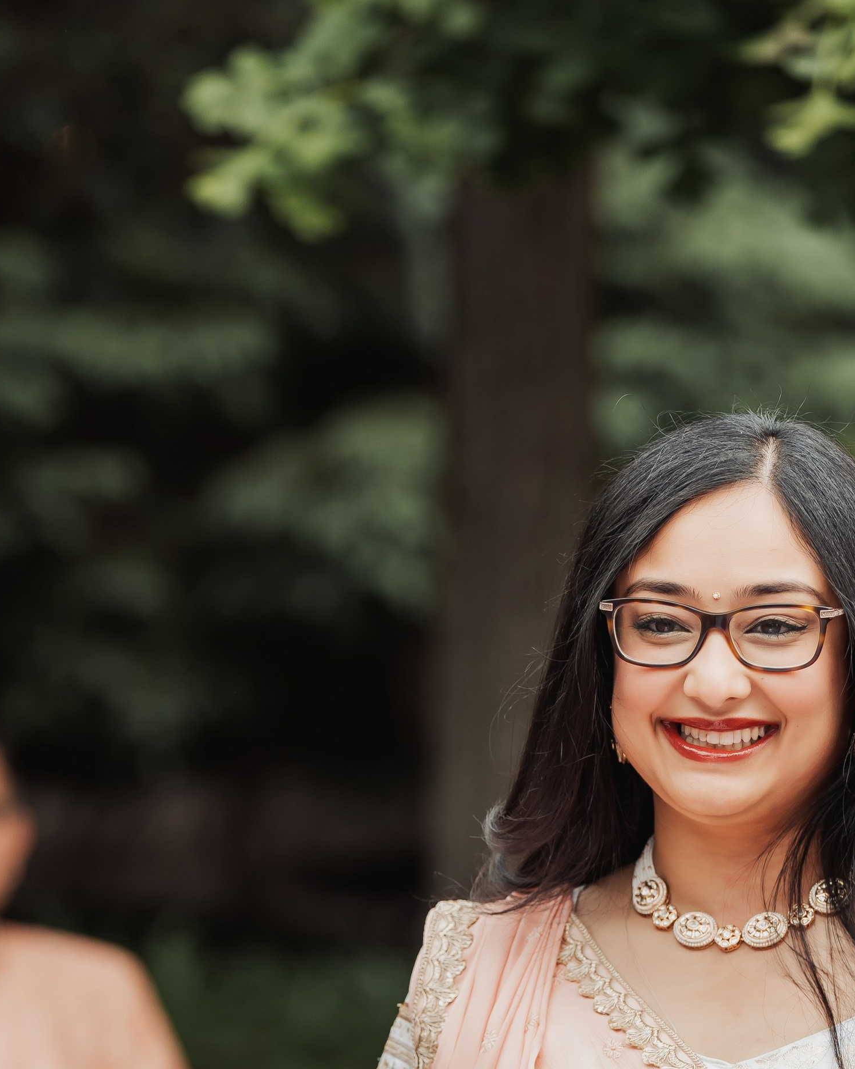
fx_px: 7306
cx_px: 602
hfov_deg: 6.7
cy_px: 940
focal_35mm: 231
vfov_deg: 8.3
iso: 320
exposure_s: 1/800
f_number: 3.2
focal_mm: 119
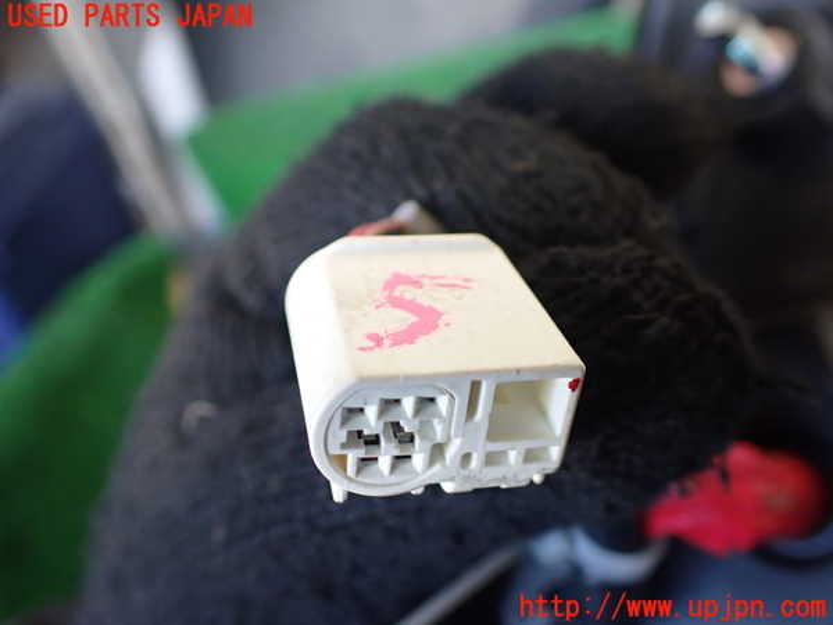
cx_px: 416
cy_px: 312
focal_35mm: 30
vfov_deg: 46.8
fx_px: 722
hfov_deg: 60.0
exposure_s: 1/125
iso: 500
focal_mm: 5.4
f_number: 2.3
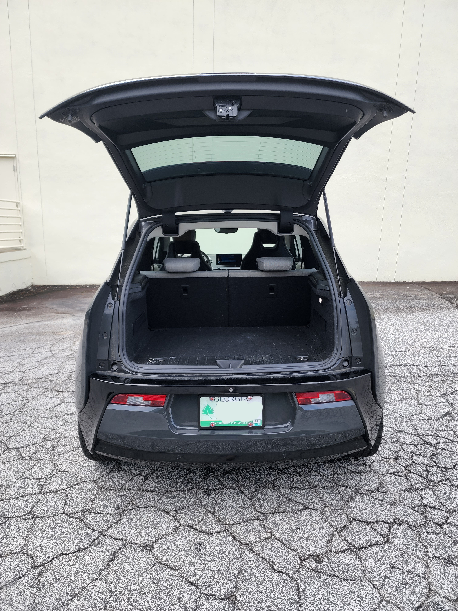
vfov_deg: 73.9
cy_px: 306
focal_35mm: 23
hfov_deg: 58.9
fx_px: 406
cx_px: 229
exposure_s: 1/278
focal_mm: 6.4
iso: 12
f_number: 1.8
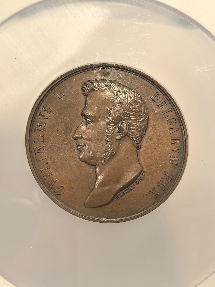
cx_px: 108
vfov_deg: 35.5
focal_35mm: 54
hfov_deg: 27.0
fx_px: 447
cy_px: 144
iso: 160
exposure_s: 1/50
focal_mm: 6.98
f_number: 2
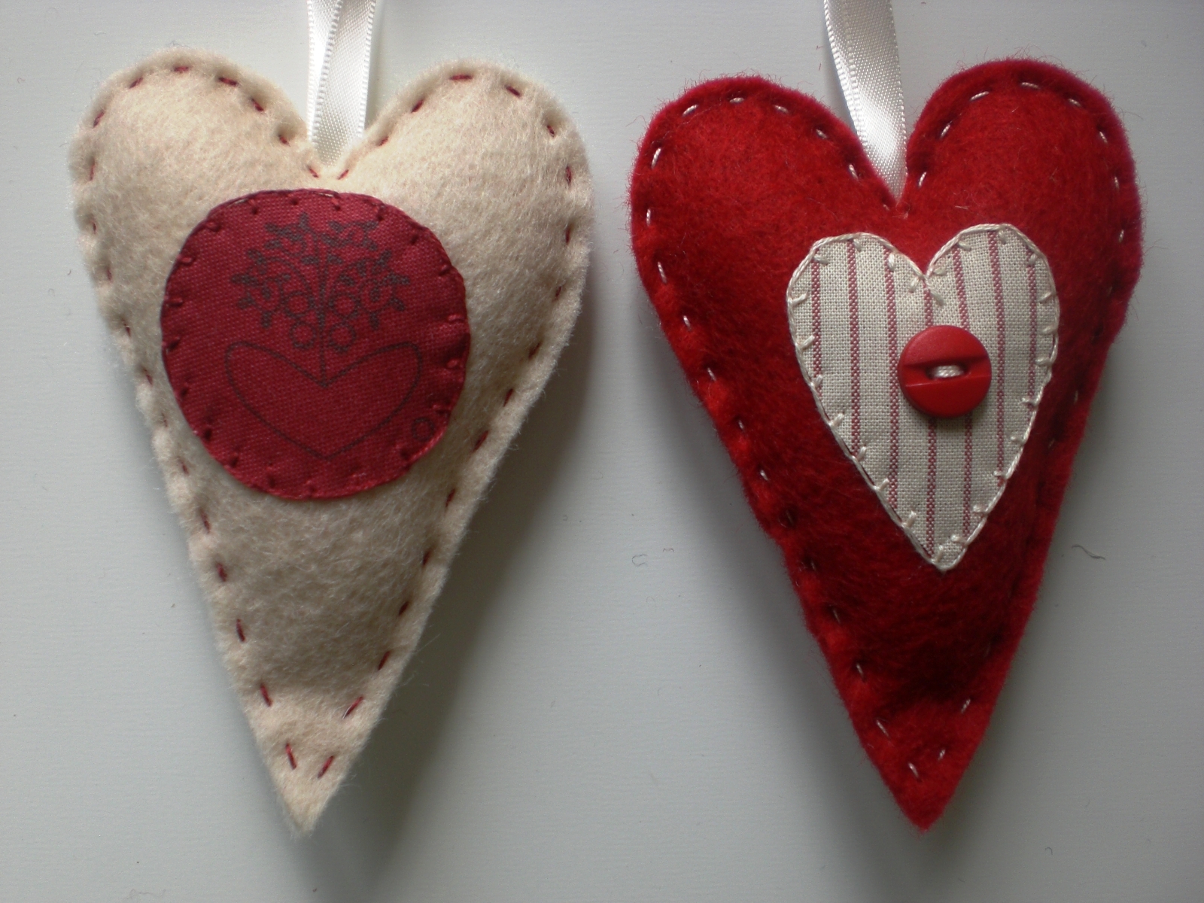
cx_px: 602
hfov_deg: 49.0
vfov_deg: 37.7
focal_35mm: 38
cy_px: 452
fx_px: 1322
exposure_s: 1/160
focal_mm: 6.3
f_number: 3.1
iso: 50
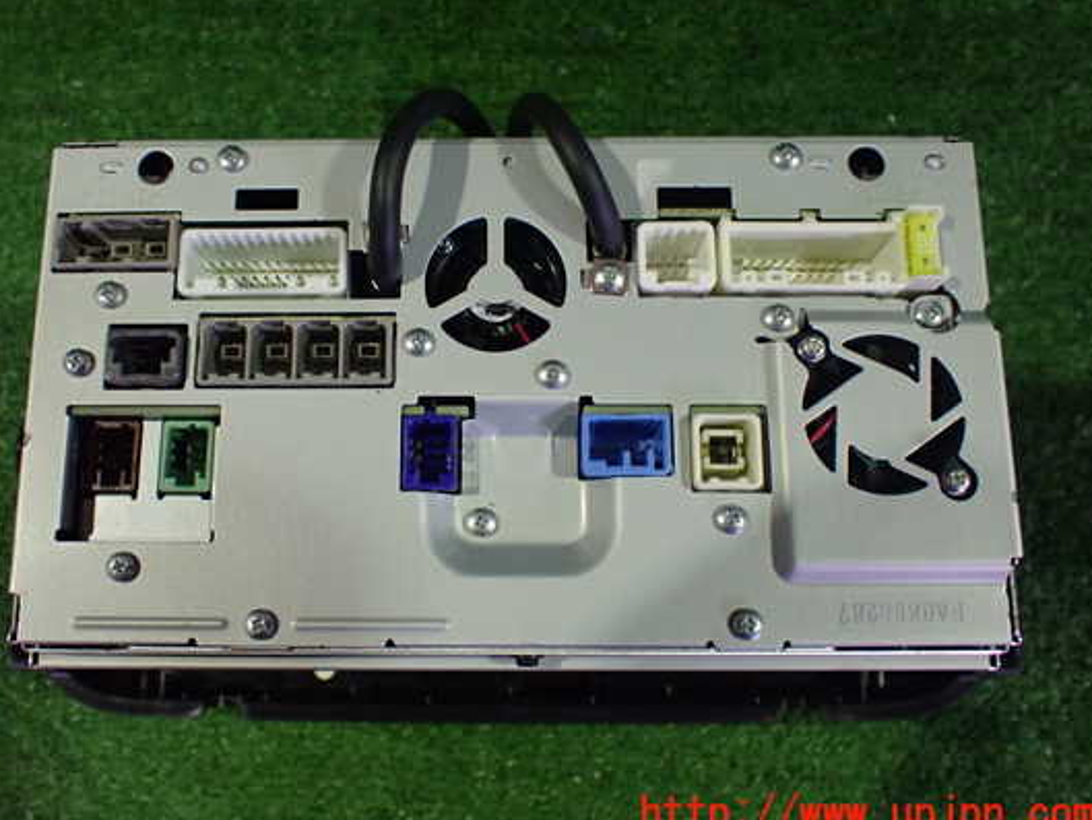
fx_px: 1073
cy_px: 376
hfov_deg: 53.8
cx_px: 487
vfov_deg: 41.8
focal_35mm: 34
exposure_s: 1/100
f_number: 2.3
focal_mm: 5.4
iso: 800
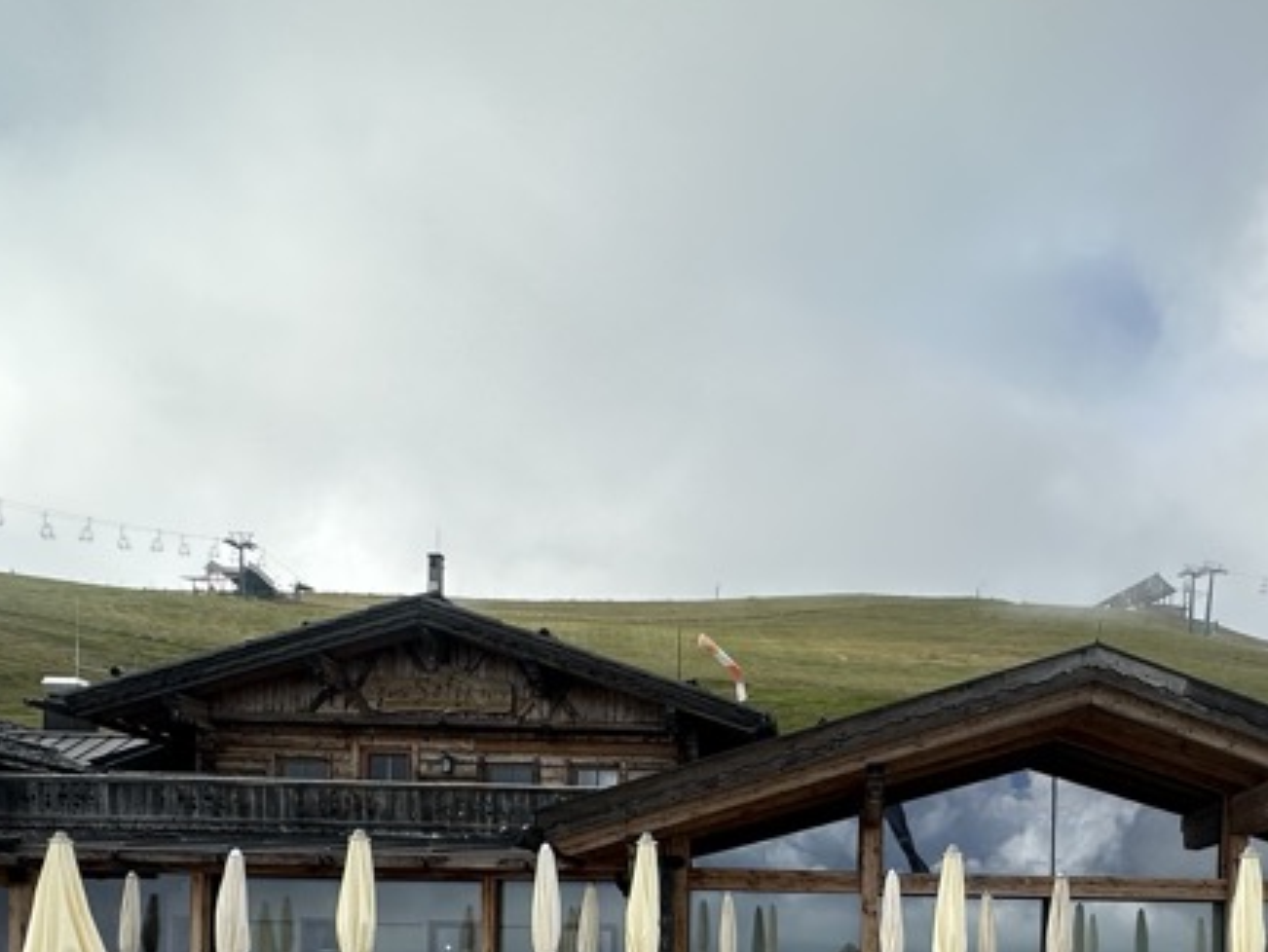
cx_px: 897
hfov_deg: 53.6
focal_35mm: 33
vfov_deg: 38.1
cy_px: 961
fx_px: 1209
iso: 50
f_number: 2.2
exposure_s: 1/1335
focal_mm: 2.22
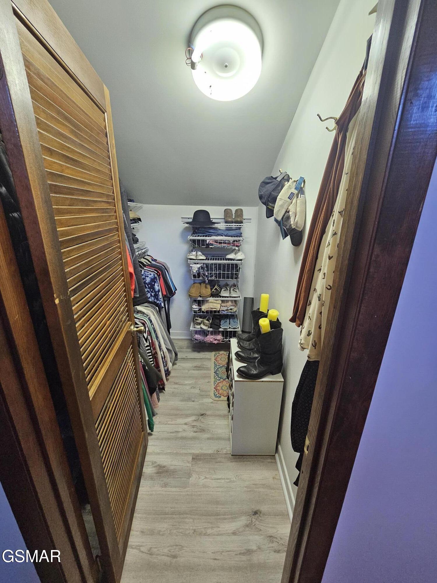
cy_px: 292
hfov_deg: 89.9
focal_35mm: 13
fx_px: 219
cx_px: 218
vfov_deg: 106.2
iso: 400
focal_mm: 2.2
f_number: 2.2
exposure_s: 1/60
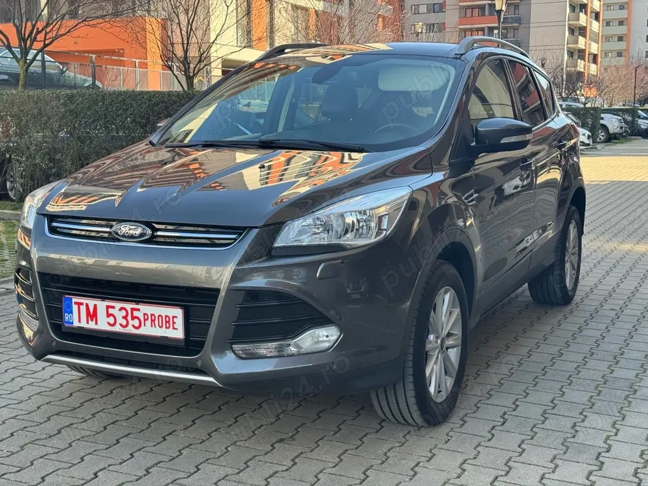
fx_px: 899
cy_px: 243
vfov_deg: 30.3
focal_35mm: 48
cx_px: 324
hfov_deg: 39.7
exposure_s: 1/499
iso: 64
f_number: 1.78
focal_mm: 6.76
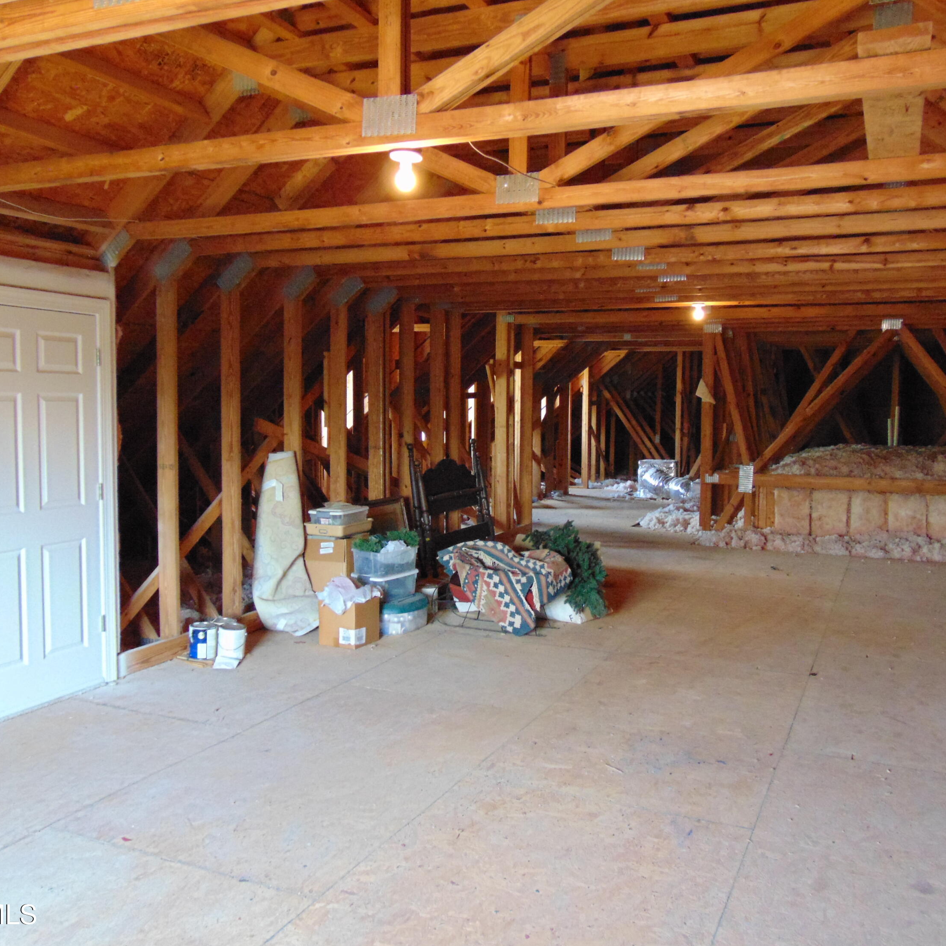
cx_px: 474
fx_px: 928
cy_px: 477
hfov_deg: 54.0
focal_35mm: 30
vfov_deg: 54.0
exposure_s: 1/25
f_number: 3
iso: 400
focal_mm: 4.5
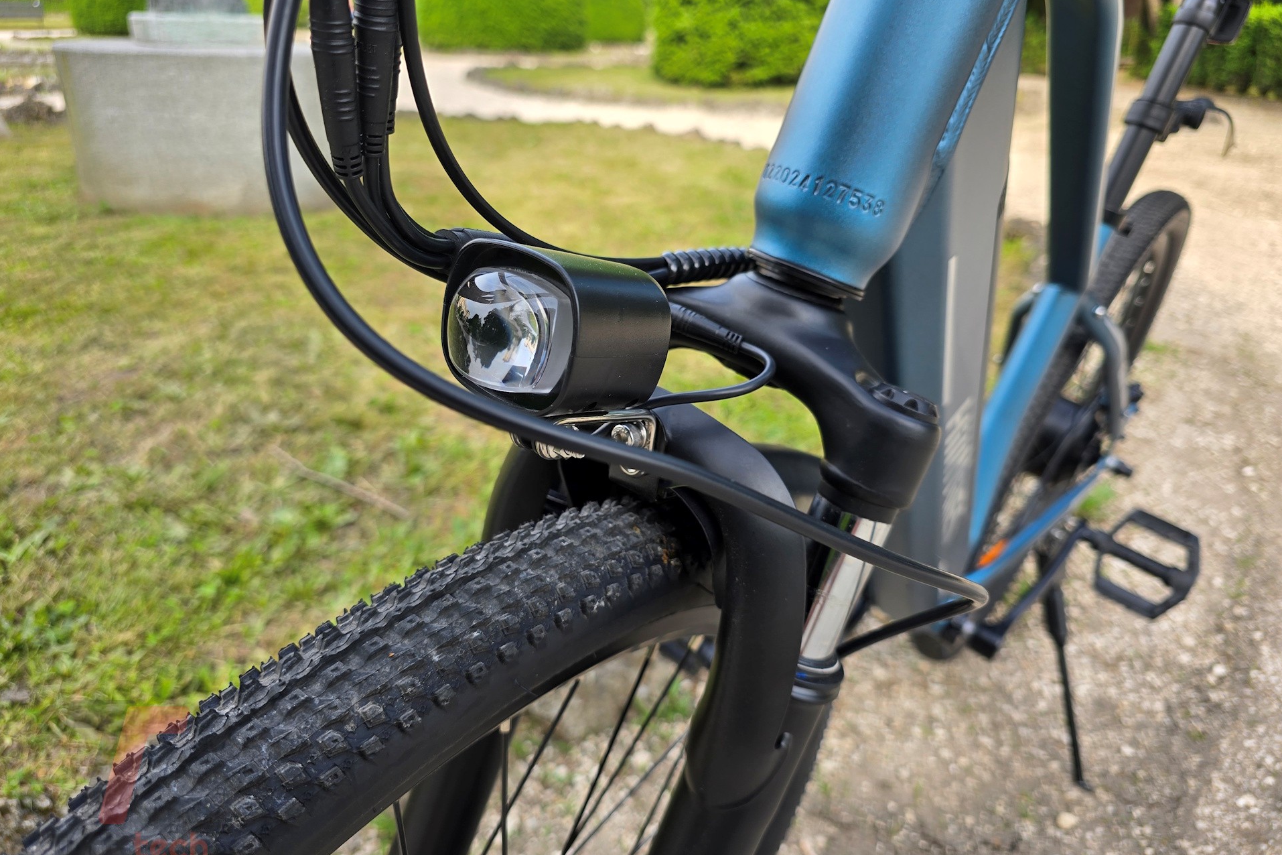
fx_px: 855
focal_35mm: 24
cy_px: 426
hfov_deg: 73.7
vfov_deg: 53.1
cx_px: 642
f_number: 1.7
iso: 20
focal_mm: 6.3
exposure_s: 1/180
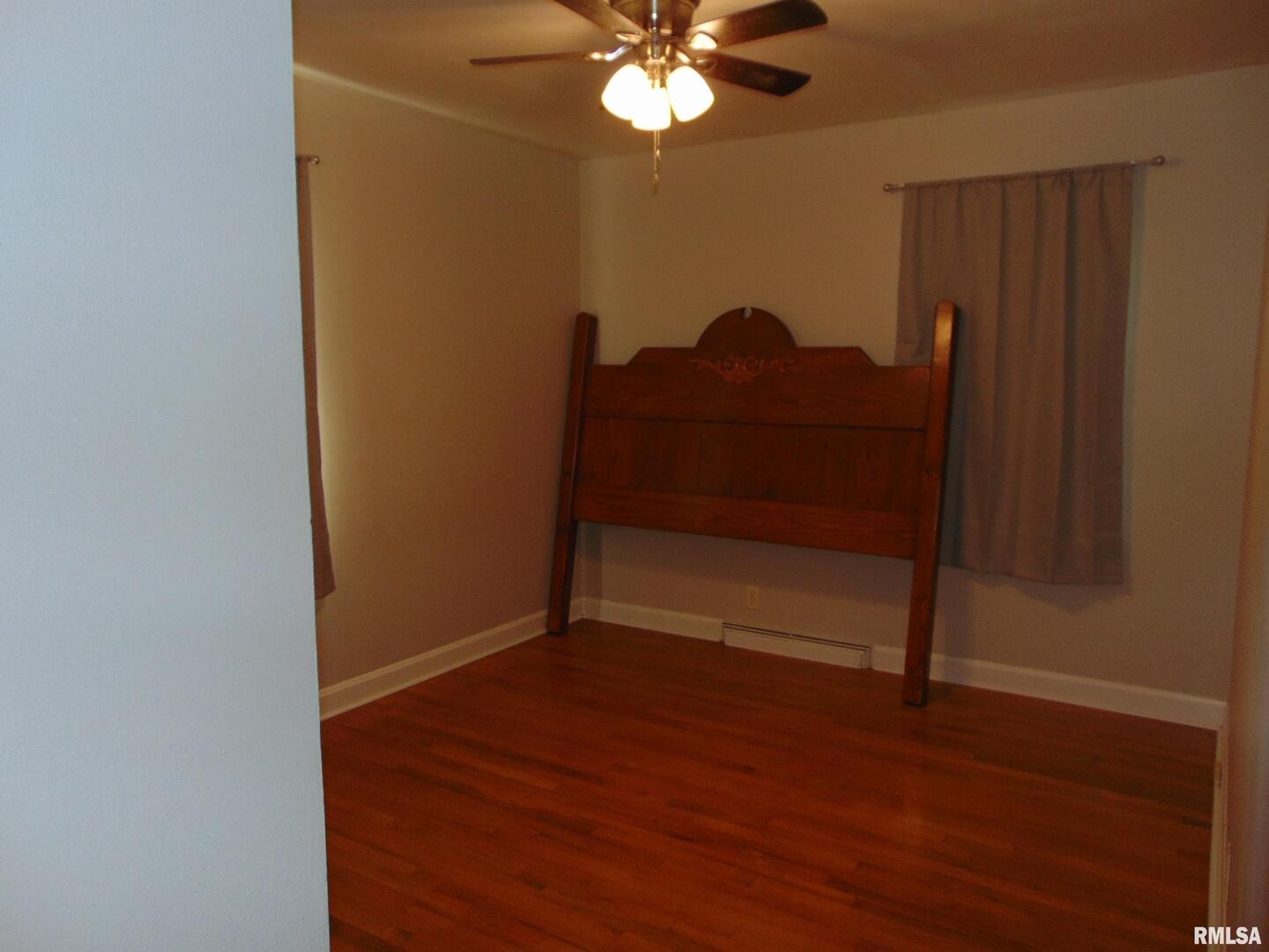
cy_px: 476
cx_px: 634
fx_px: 916
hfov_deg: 69.4
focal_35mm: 25
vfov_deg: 54.9
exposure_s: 1/30
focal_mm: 4.5
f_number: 3
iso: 100
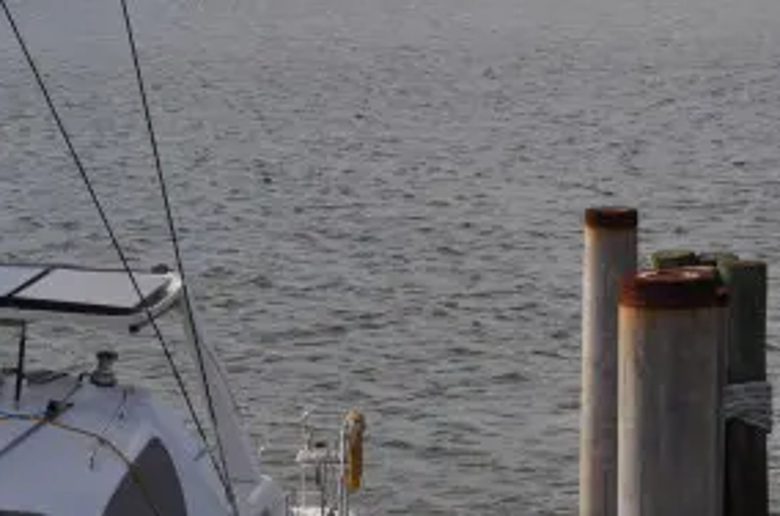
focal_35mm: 186
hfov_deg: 10.9
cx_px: -80
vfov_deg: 7.3
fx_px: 4024
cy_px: 441
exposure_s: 1/500
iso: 200
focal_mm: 55
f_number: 11
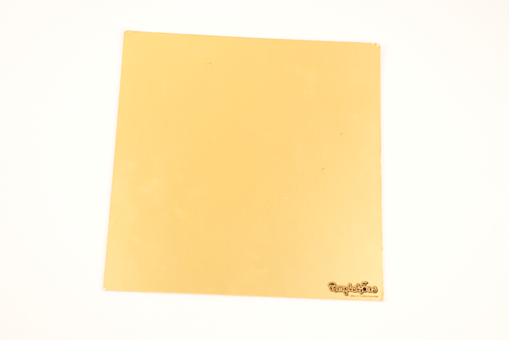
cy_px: 170
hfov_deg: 38.2
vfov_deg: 26.0
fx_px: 735
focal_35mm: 52
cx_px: 254
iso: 800
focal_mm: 52
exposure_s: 1/200
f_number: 5
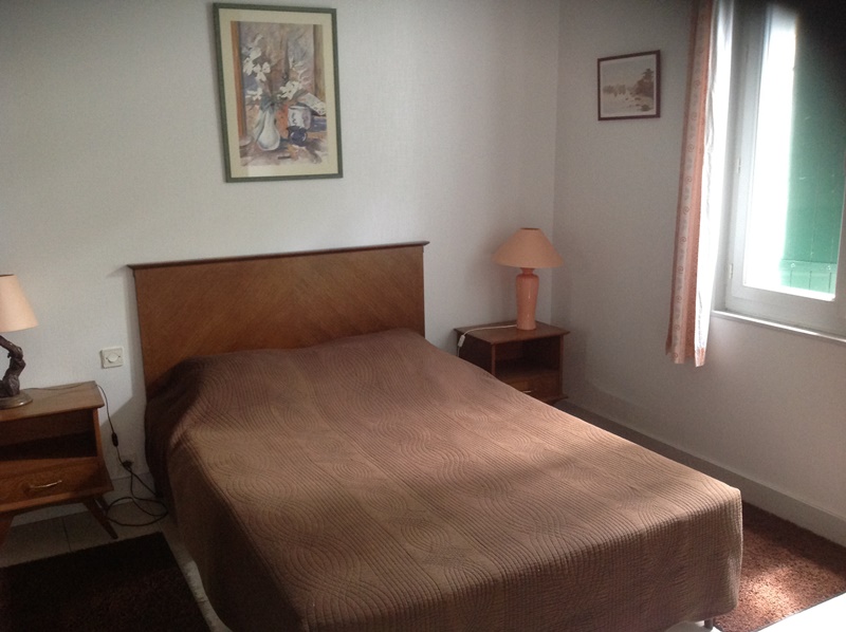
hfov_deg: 52.7
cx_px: 423
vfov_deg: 40.6
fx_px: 854
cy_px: 316
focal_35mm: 35
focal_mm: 4.28
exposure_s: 1/15
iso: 250
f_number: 2.4
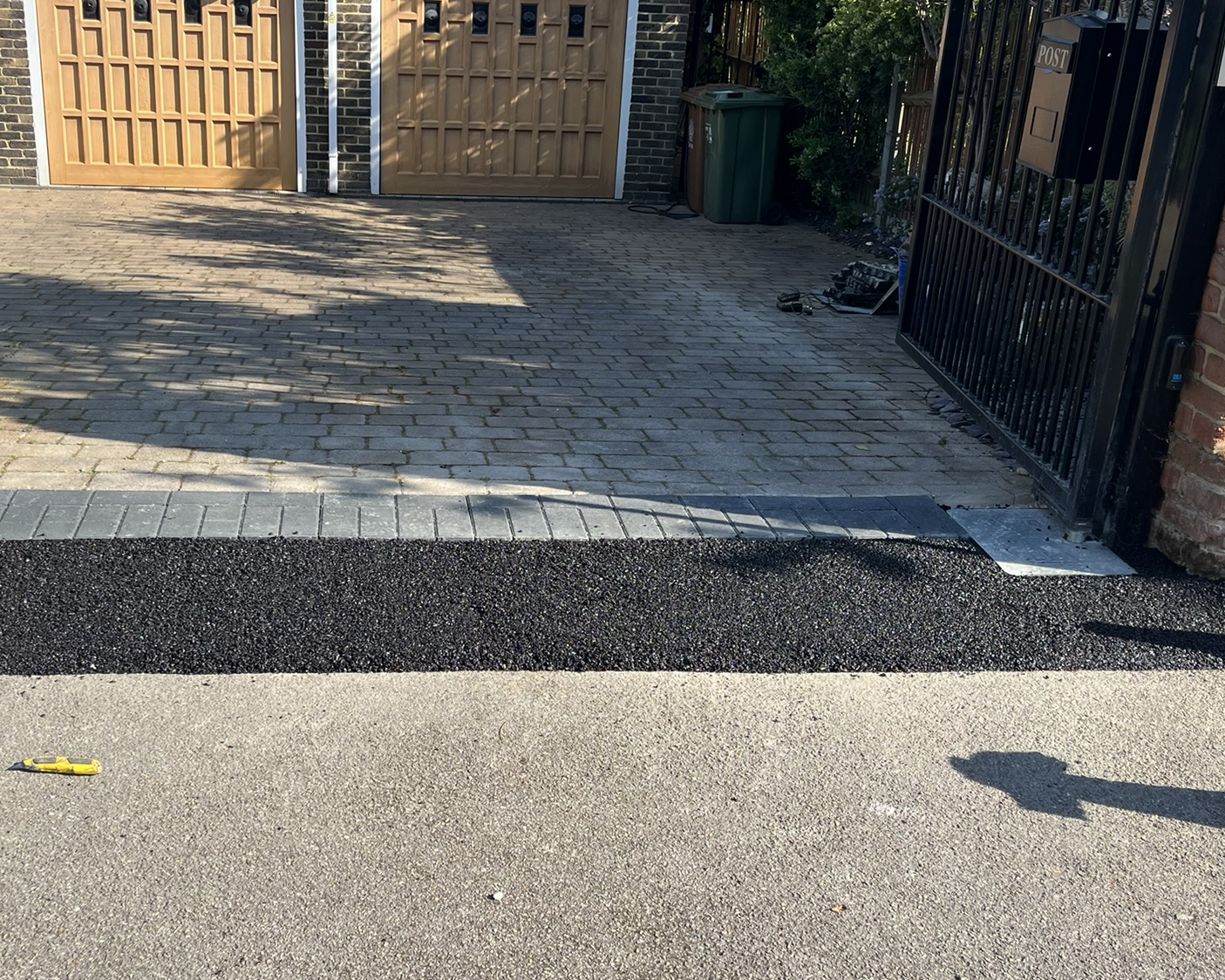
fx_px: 1341
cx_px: 492
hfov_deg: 48.8
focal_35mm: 37
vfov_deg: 40.1
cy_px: 455
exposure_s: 1/1238
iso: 50
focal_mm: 5.1
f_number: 1.6
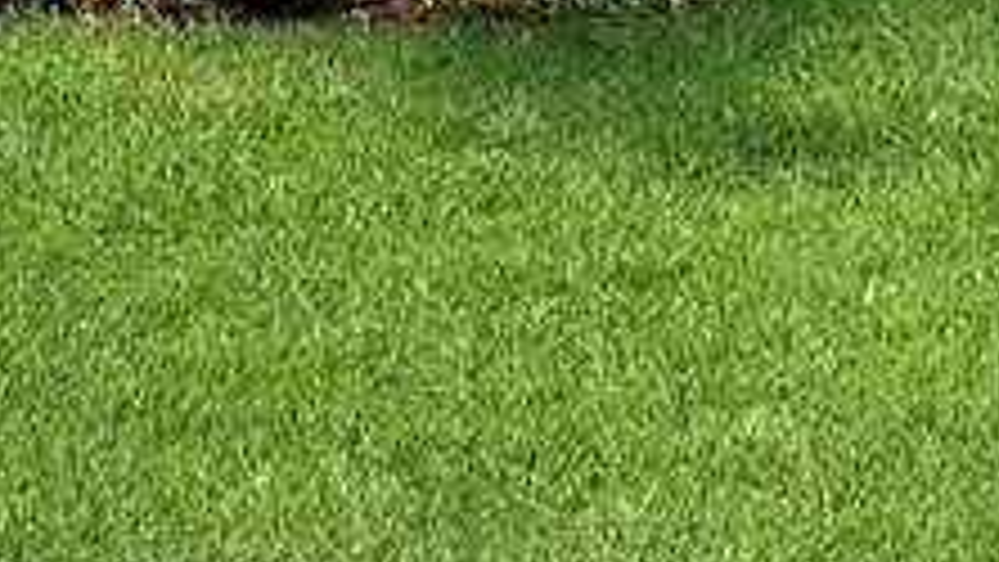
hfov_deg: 9.0
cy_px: -818
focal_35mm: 196
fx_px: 5193
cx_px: -1966
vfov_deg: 5.9
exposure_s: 1/6250
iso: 32
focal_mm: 5.1
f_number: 1.6
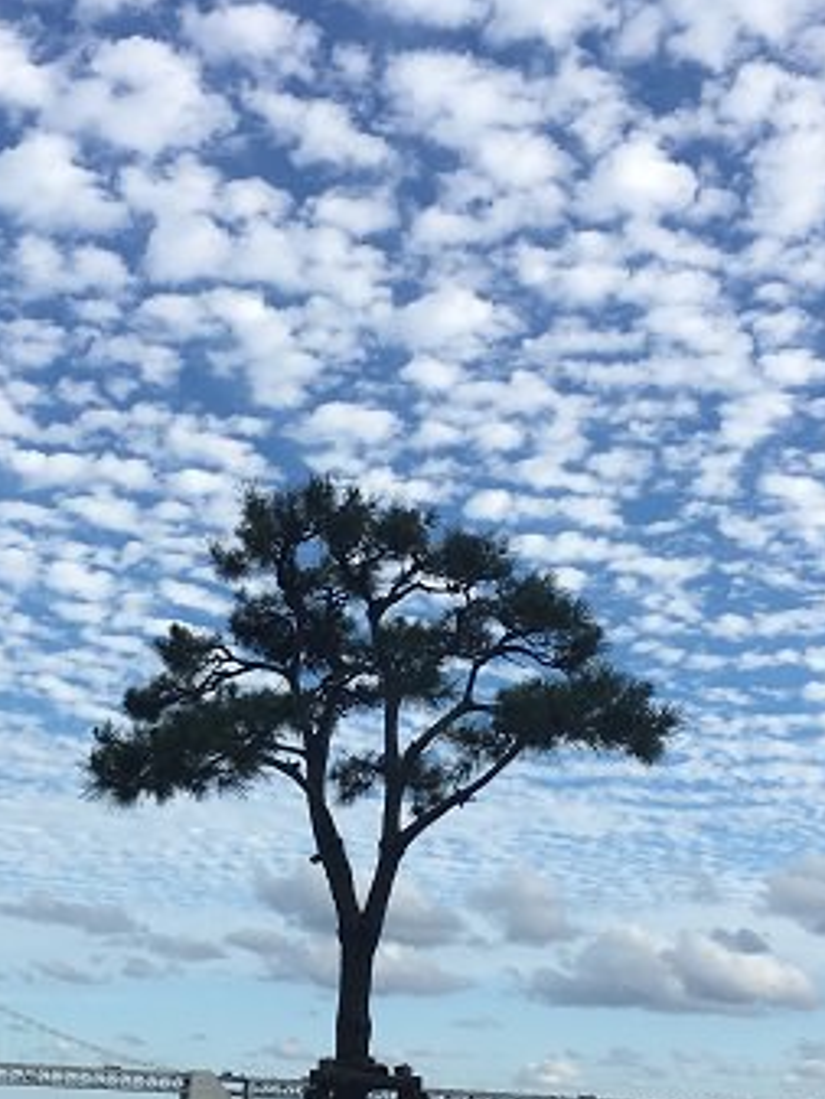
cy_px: 698
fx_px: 1747
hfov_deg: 26.5
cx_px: 336
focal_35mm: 55
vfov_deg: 34.7
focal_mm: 4.15
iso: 25
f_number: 2.2
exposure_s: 1/1241
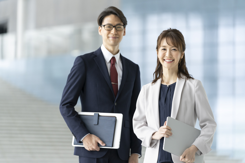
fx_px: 966
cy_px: 82
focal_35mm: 142
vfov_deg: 9.7
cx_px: 122
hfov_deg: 14.5
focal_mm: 142
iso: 800
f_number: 2.8
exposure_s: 1/250
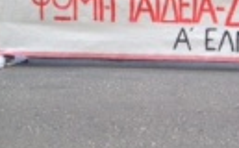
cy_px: -6
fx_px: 884
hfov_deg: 14.9
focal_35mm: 136
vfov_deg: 9.5
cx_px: 289
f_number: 2.4
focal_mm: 4.28
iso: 64
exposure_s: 1/120
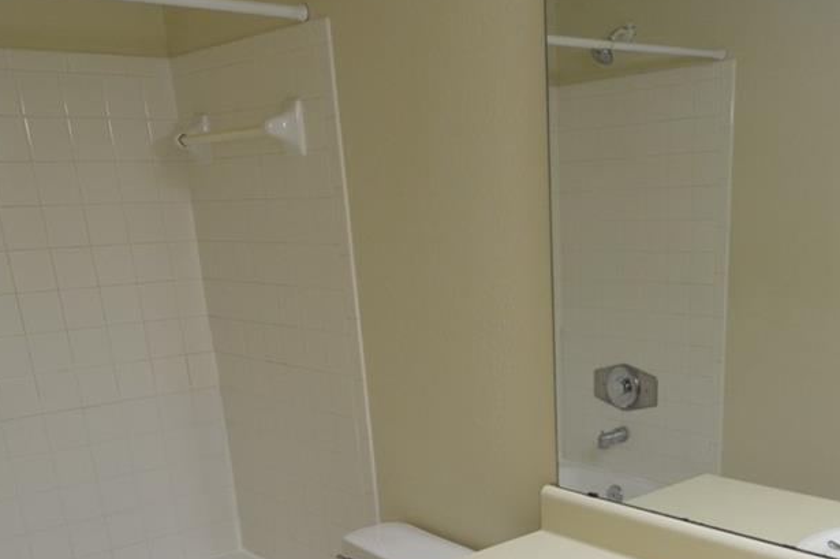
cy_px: 576
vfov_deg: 31.3
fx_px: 909
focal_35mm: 39
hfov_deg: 49.0
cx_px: 538
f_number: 4
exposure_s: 1/60
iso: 400
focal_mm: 10
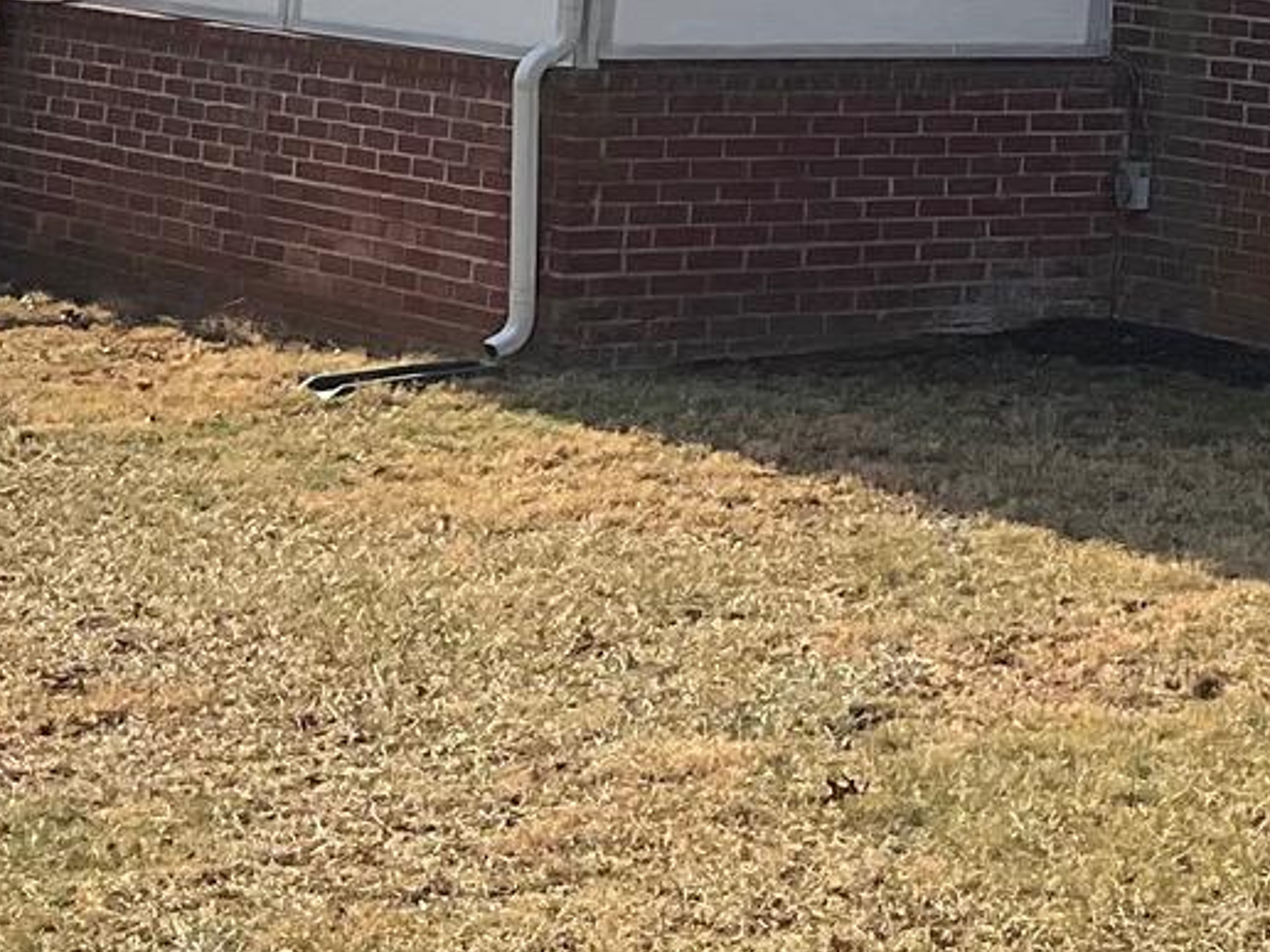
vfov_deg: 12.0
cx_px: 1543
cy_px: -649
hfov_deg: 16.4
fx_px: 4219
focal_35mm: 115
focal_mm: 3
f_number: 1.8
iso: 16
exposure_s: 1/2227
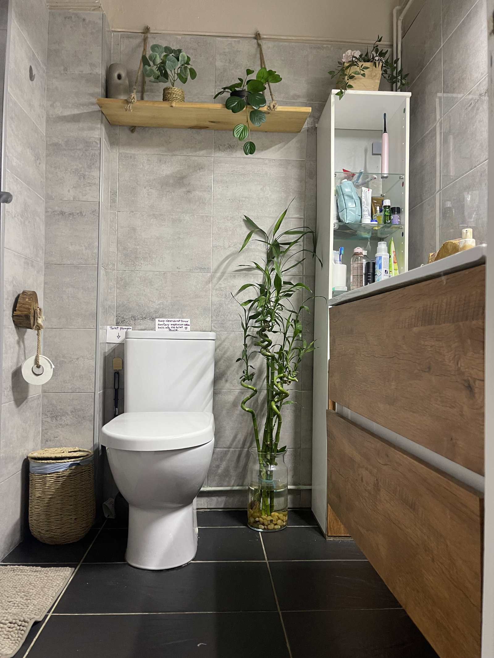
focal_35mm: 25
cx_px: 247
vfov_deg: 69.4
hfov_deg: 54.9
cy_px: 329
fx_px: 476
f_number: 1.6
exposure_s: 1/50
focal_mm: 5.1
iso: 320
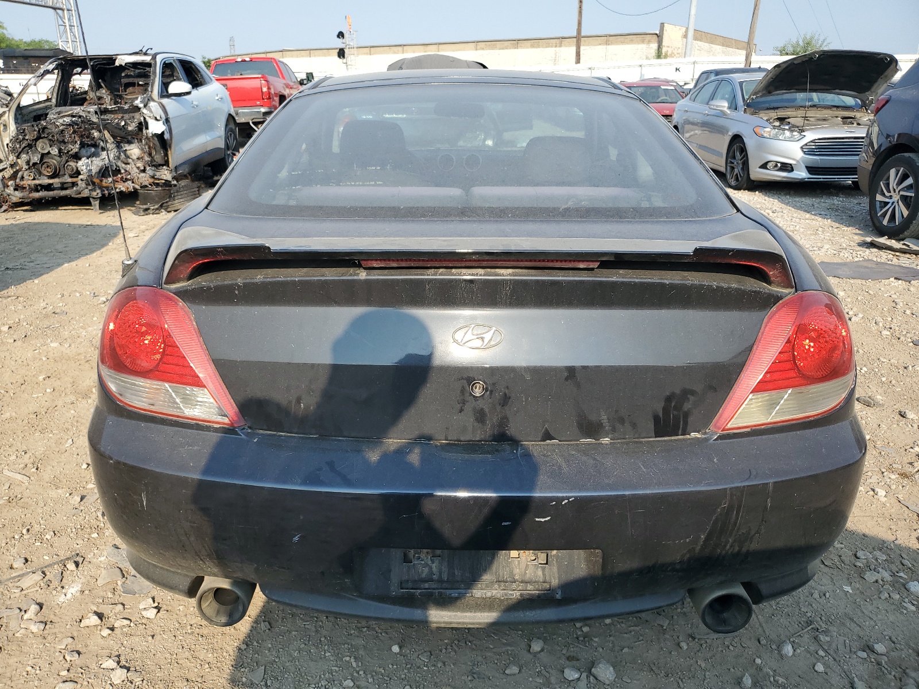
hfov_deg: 67.3
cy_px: 344
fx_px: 690
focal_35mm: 26
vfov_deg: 53.1
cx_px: 460
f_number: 1.5
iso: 50
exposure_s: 1/1667
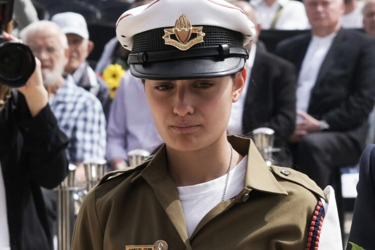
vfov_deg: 3.8
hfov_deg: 5.6
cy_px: 195
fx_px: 3783
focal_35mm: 363
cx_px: 486
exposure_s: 1/800
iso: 400
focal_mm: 70
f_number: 8
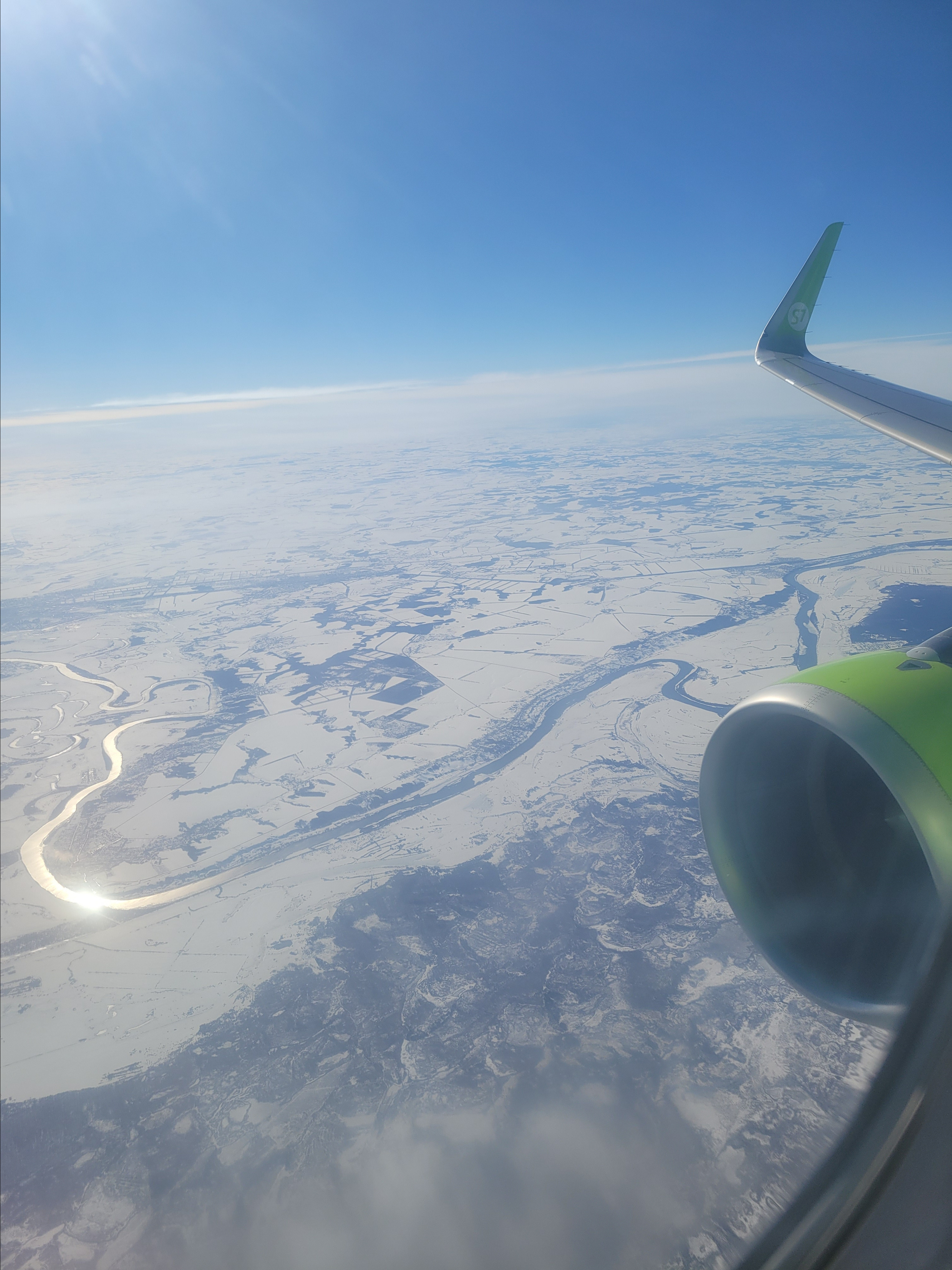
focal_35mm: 26
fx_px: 953
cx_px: 476
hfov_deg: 53.1
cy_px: 635
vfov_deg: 67.3
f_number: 1.8
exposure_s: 1/5922
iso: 40
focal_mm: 5.4
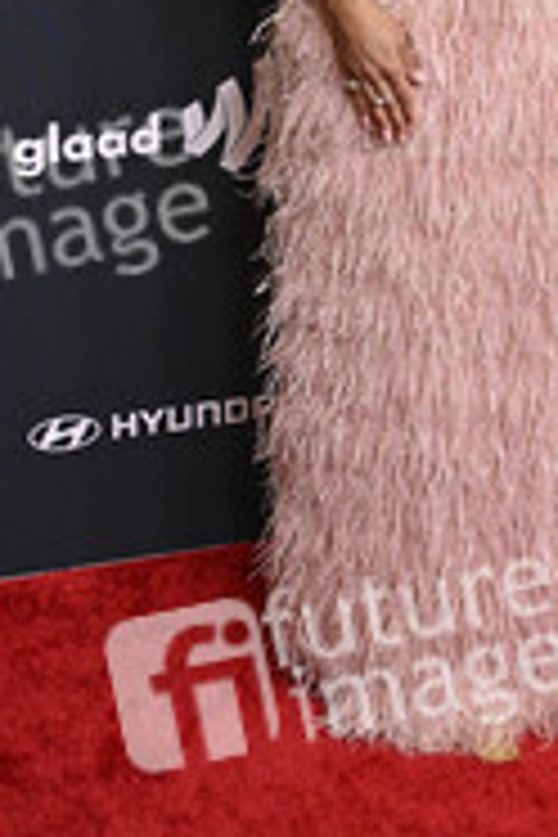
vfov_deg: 20.0
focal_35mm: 99
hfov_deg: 13.7
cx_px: 468
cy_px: -9
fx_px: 2302
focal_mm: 46
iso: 4000
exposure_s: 1/250
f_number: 5.6
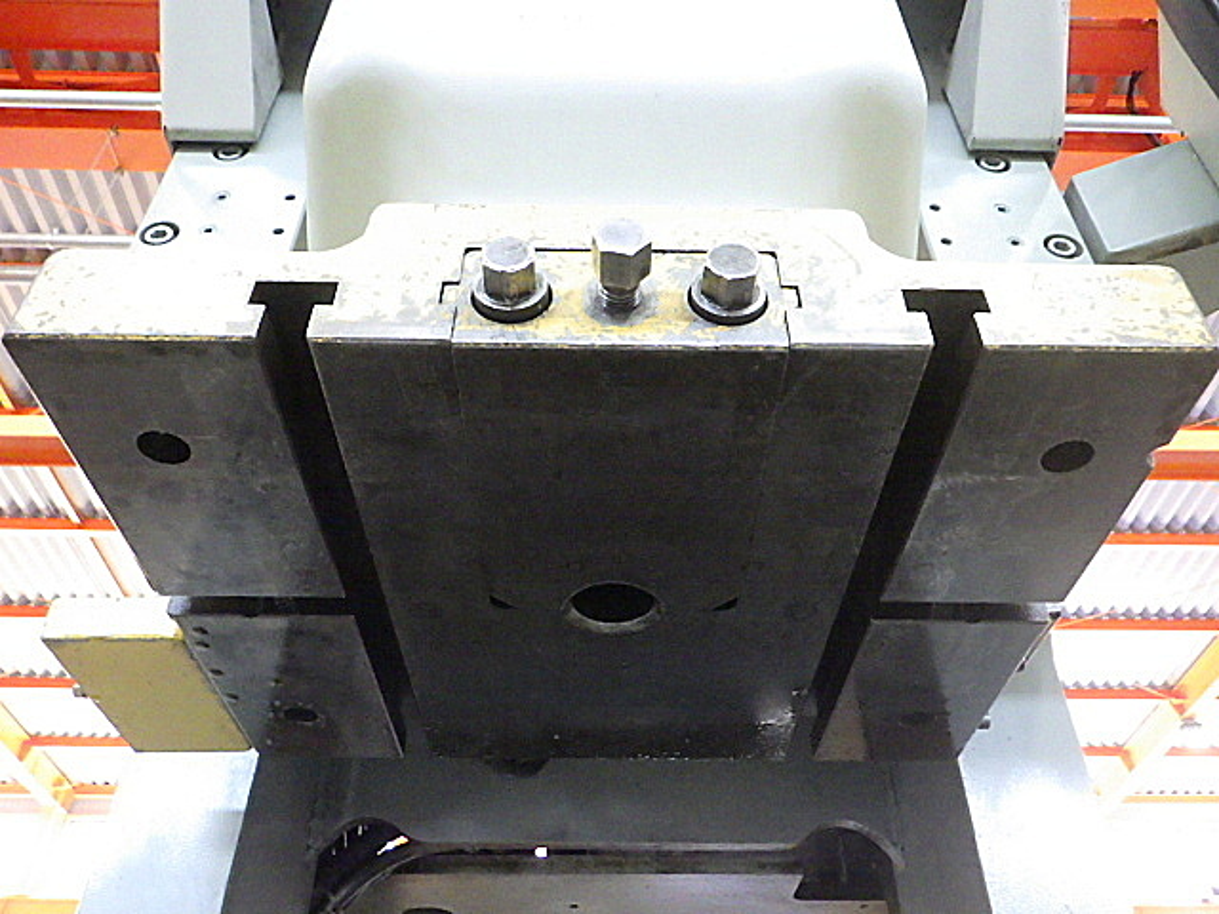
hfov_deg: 63.4
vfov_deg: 49.7
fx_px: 986
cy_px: 457
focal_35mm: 28
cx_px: 610
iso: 1600
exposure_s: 1/45
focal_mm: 5
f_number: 3.5
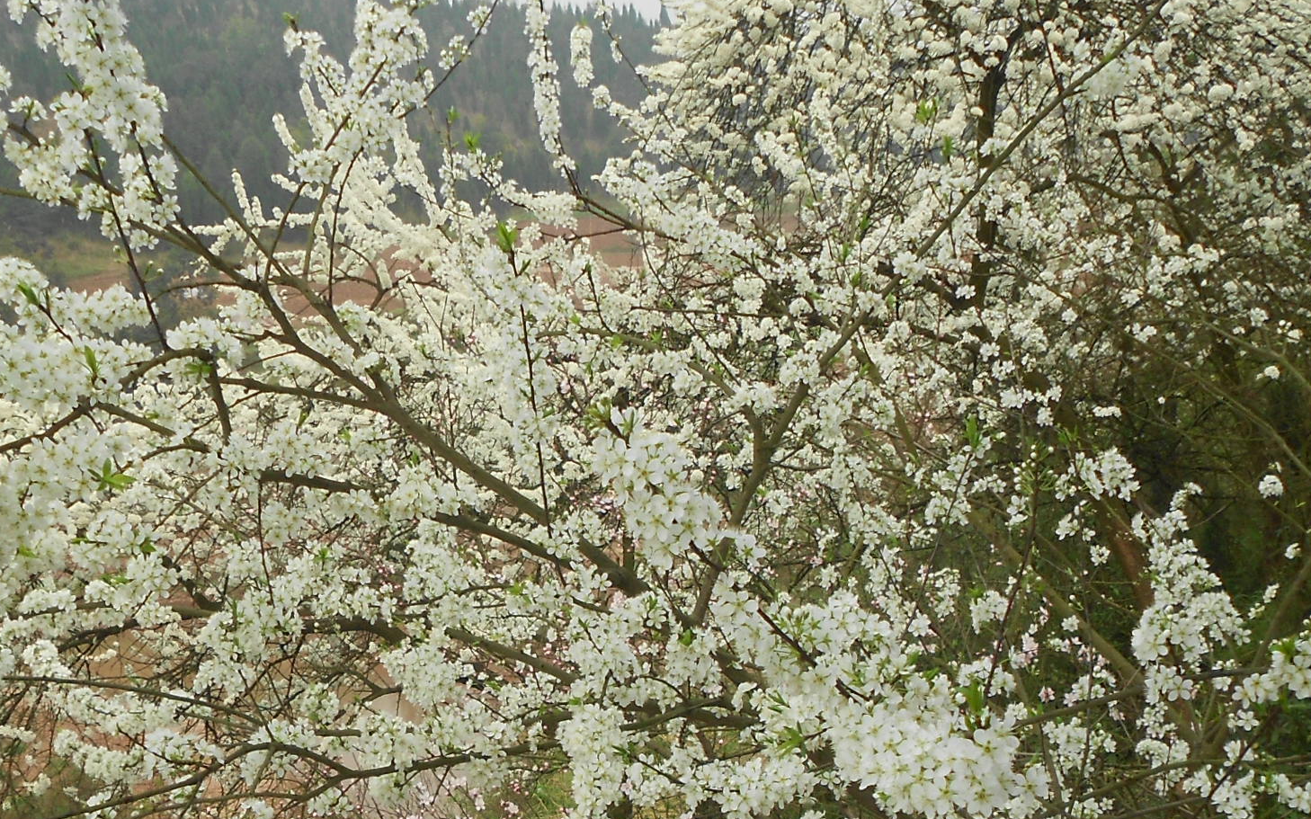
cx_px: 590
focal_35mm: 49
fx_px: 1751
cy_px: 677
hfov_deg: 41.0
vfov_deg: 25.8
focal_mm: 4.6
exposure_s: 1/500
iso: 80
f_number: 3.2
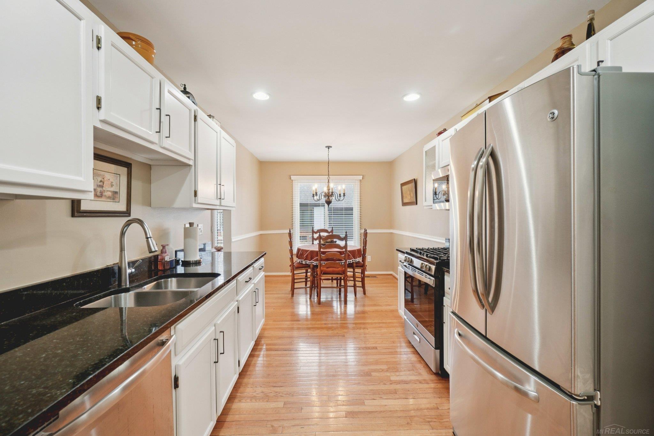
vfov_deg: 77.3
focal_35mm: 15
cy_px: 218
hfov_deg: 100.4
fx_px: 272
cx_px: 327
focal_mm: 10
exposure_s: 1/15
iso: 400
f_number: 8
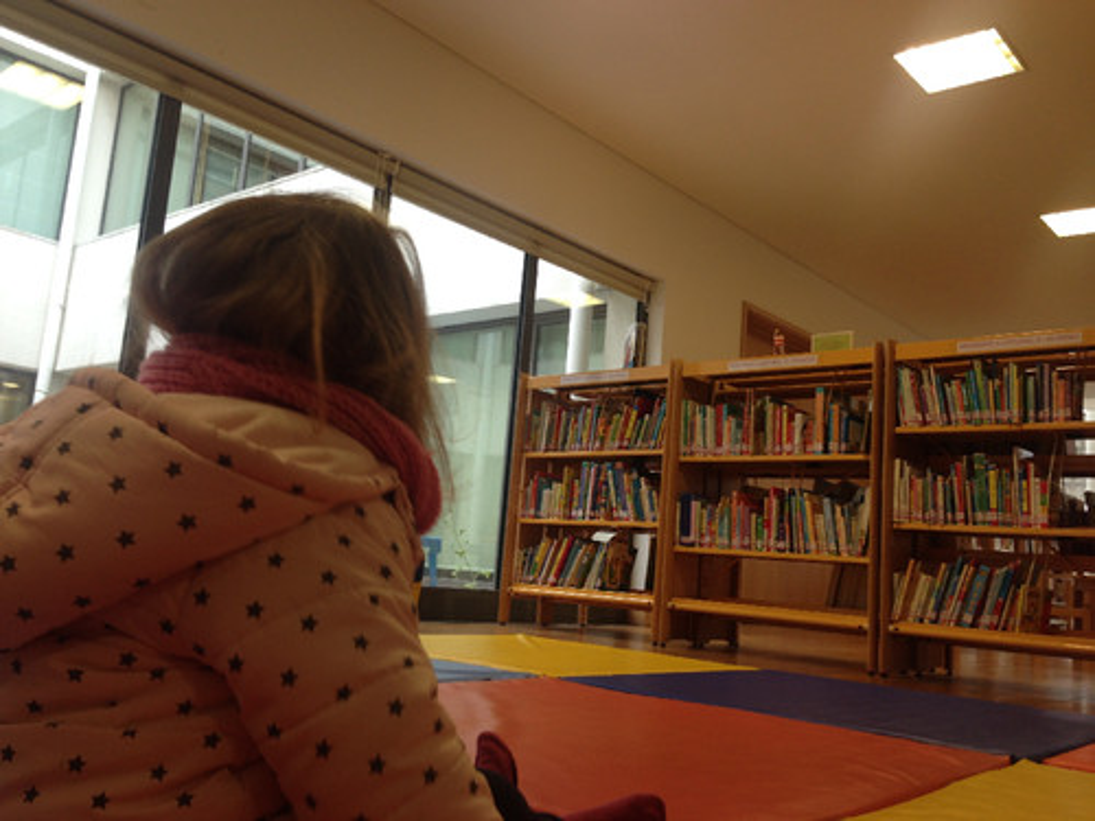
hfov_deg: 55.4
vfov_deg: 42.9
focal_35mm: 33
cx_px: 548
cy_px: 410
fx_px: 1044
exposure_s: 1/30
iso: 50
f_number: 2.4
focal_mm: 4.12
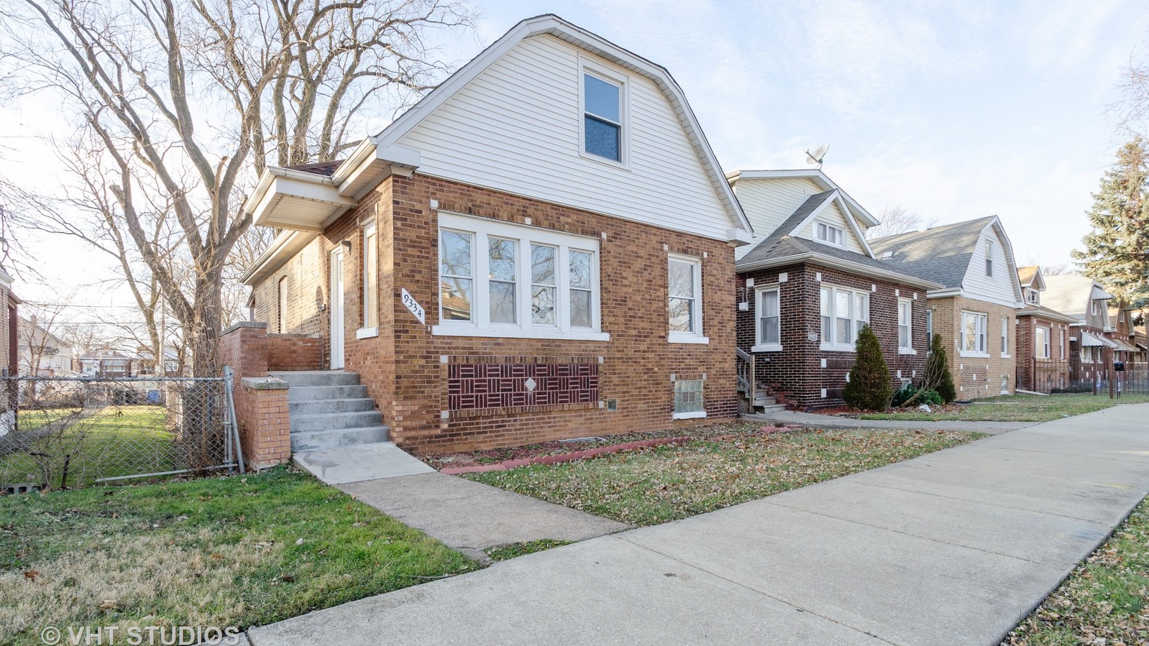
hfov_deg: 99.4
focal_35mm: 16
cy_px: 287
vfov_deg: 66.9
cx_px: 565
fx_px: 487
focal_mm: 10
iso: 100
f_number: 8
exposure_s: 1/40
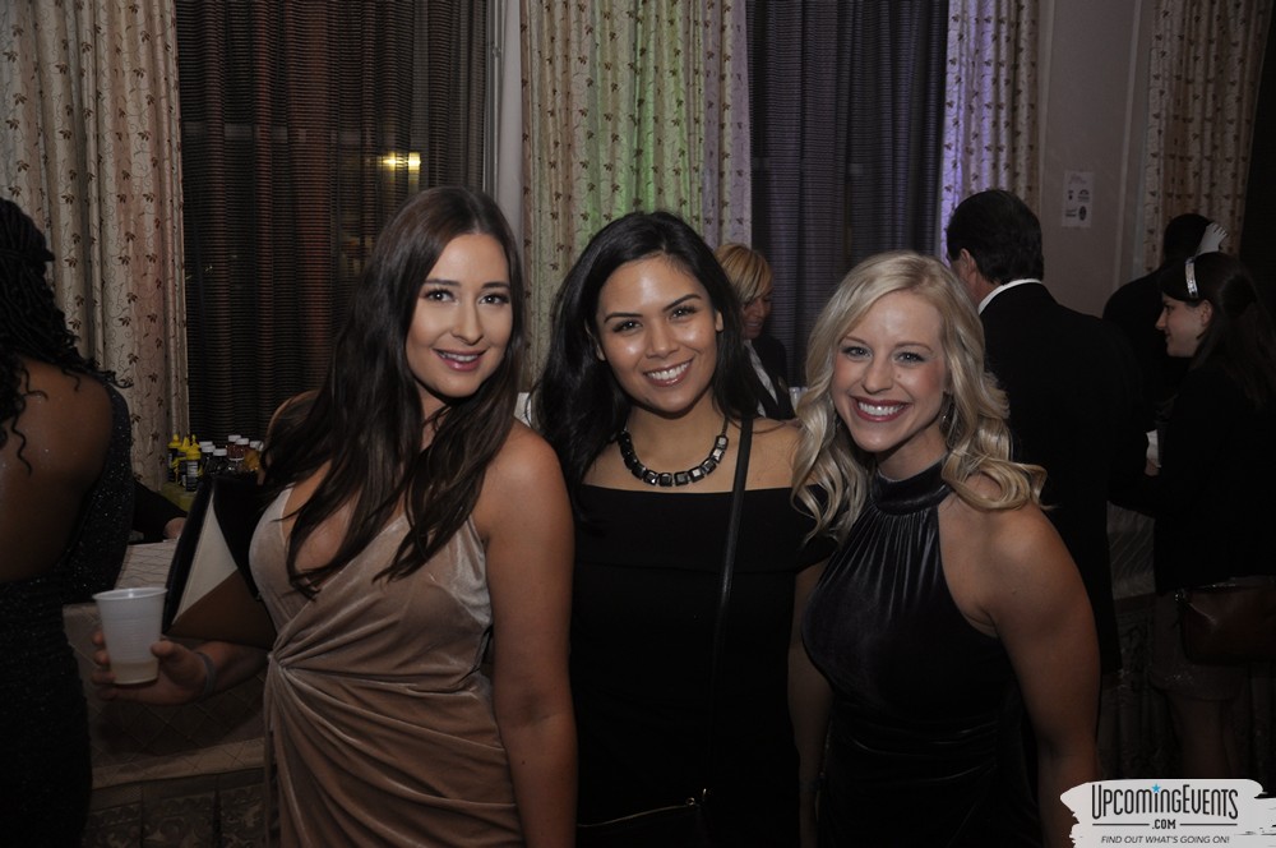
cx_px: 638
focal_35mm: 38
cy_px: 424
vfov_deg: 35.4
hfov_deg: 51.3
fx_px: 1327
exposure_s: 1/60
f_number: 5
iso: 400
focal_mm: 25
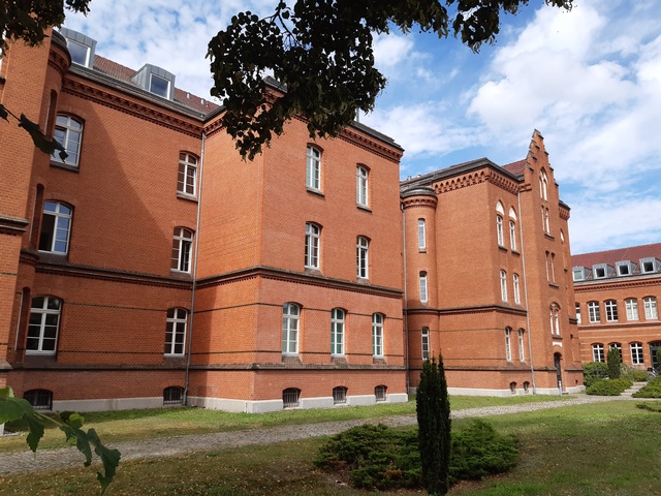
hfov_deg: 67.3
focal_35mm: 26
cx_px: 330
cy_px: 248
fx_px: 496
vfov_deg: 53.1
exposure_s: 1/1337
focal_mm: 3.92
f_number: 1.7
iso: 40
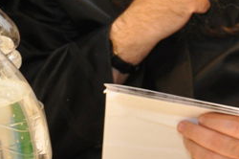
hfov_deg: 10.4
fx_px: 1306
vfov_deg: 6.9
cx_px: 250
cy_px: -2
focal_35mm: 197
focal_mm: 32
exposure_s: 1/60
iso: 800
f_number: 4.2
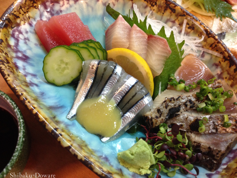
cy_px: 89
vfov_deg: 42.9
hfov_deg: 55.4
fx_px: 226
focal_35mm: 33
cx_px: 118
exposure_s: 1/20
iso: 160
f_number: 2.4
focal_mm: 4.12
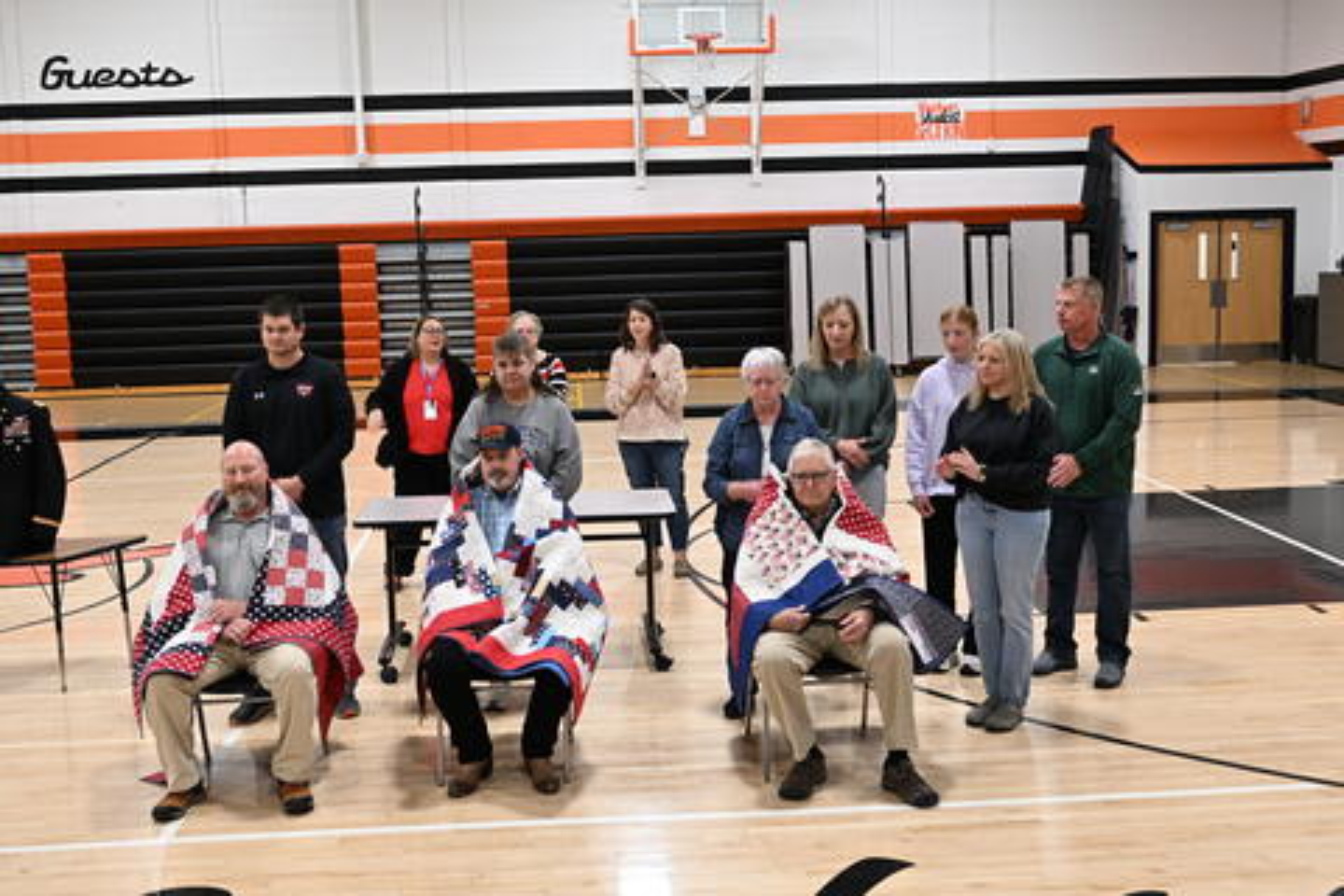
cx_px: 672
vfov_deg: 31.9
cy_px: 448
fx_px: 1568
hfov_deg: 46.4
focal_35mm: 42
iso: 720
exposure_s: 1/60
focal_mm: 28
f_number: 4
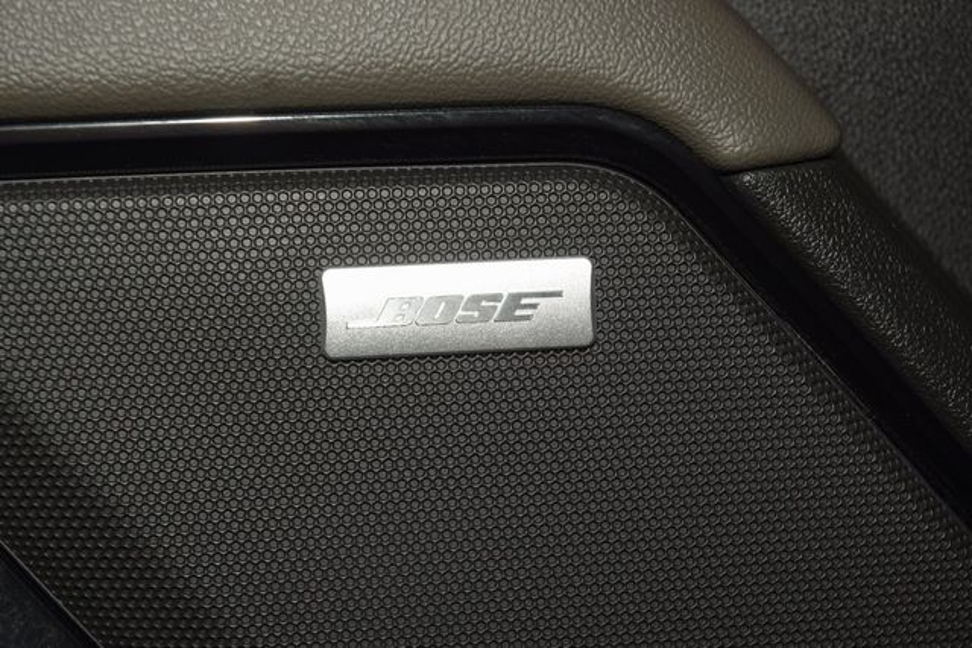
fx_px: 2835
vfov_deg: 13.0
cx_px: 486
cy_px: 324
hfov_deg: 19.5
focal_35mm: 105
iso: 100
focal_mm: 70
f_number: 8
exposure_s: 1/125
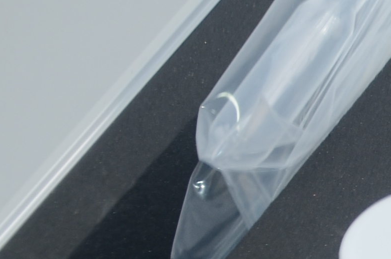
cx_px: 1181
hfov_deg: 6.3
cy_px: 96
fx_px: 3274
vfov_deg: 4.5
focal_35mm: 302
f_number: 4.2
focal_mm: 32
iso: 160
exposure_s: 1/80
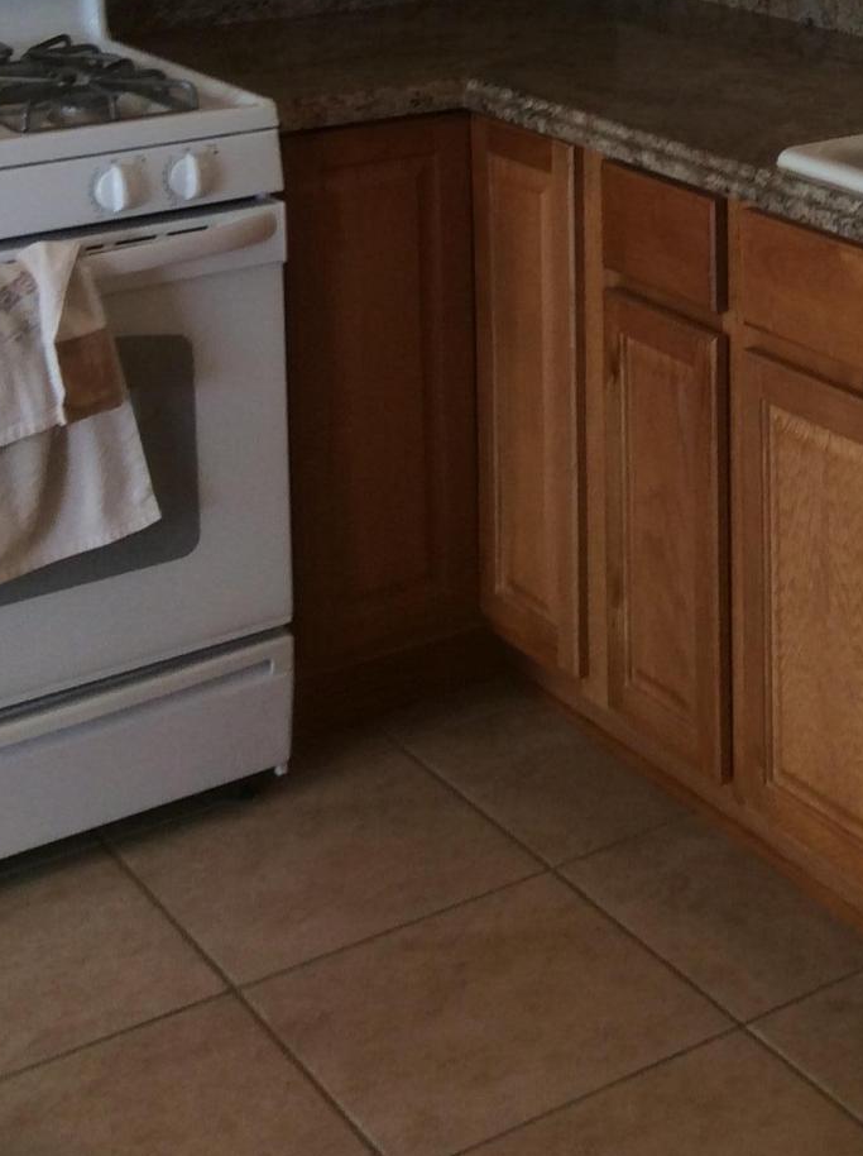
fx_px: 2332
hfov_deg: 20.2
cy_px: -63
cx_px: 883
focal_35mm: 70
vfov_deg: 26.0
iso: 32
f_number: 2.4
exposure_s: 1/24
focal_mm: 3.3
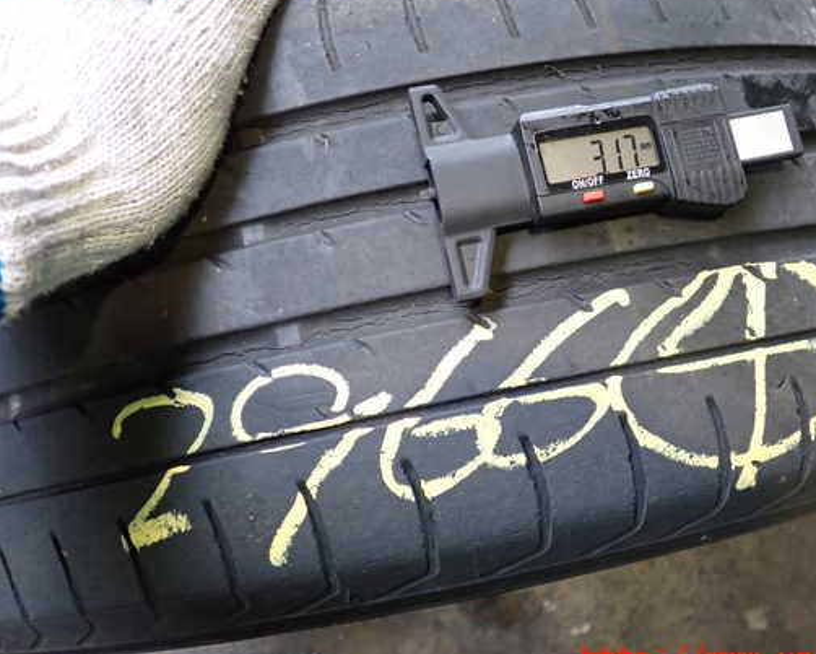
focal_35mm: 35
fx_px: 846
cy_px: 316
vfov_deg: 42.2
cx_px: 460
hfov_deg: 51.4
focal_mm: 5.4
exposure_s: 1/60
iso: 500
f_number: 2.3
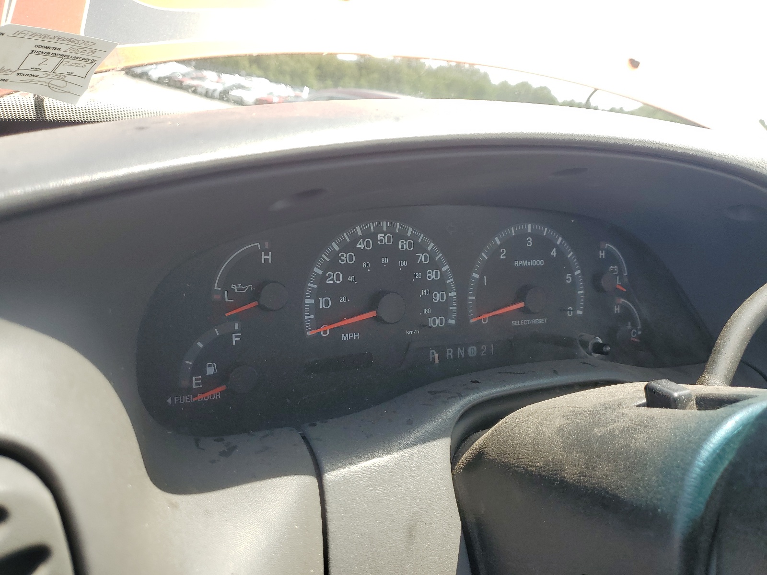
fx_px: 576
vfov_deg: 53.1
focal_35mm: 26
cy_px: 288
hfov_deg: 67.3
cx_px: 384
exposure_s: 1/667
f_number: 1.5
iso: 50
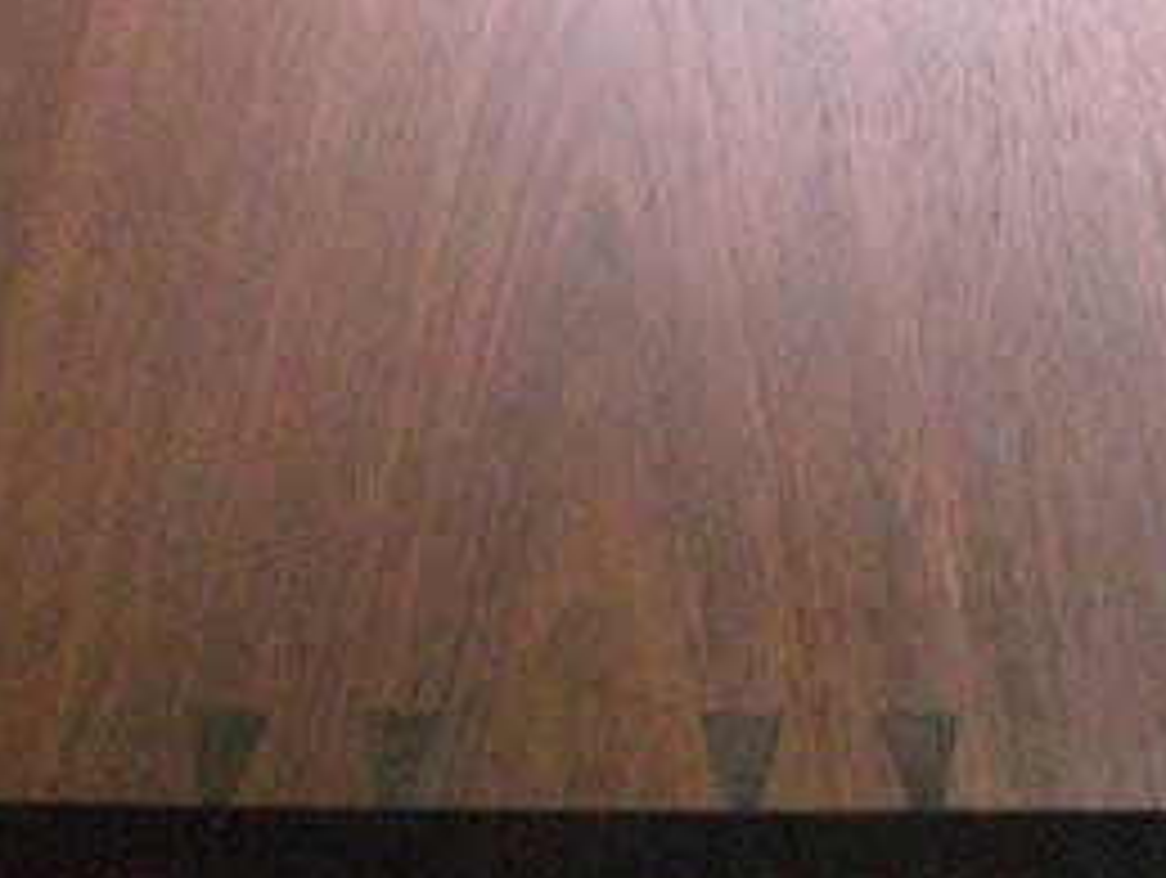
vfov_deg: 22.2
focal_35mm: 66
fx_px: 2226
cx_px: 567
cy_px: 252
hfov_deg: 29.3
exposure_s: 1/60
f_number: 3.4
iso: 1600
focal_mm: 6.3
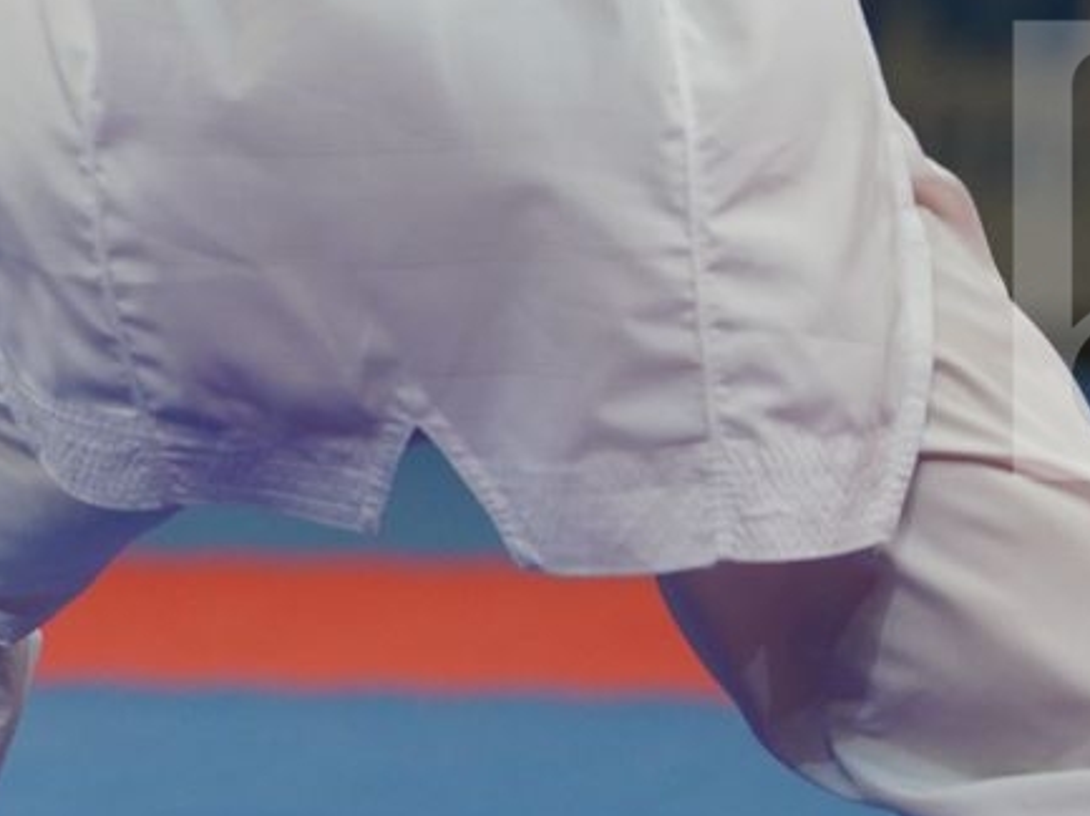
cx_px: -458
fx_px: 25170
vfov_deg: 1.9
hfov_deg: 2.5
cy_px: -645
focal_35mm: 800
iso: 1000
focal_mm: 200
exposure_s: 1/1000
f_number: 2.8
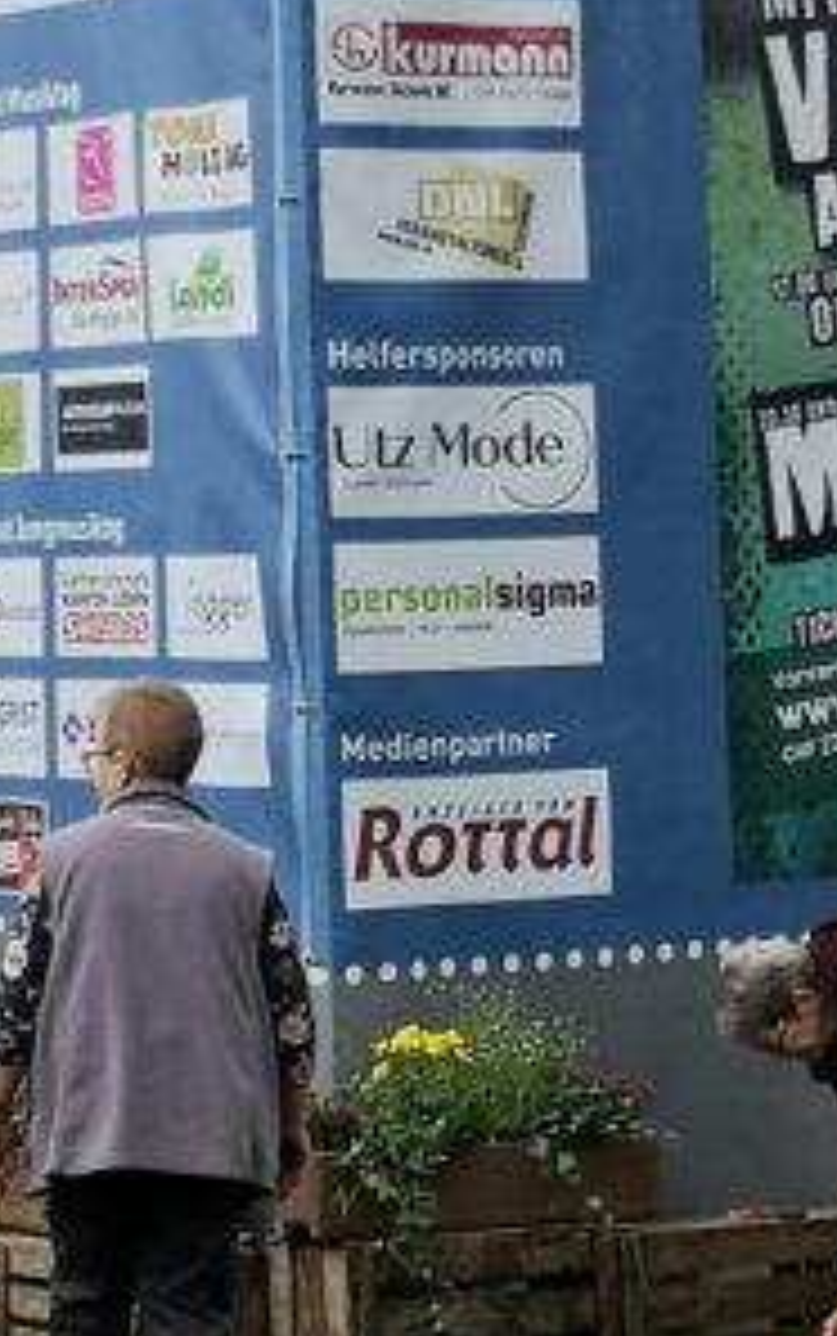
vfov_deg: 17.9
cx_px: 716
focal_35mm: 116
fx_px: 4228
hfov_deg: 11.3
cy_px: 477
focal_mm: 3.95
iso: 50
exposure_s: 1/1548
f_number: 1.8
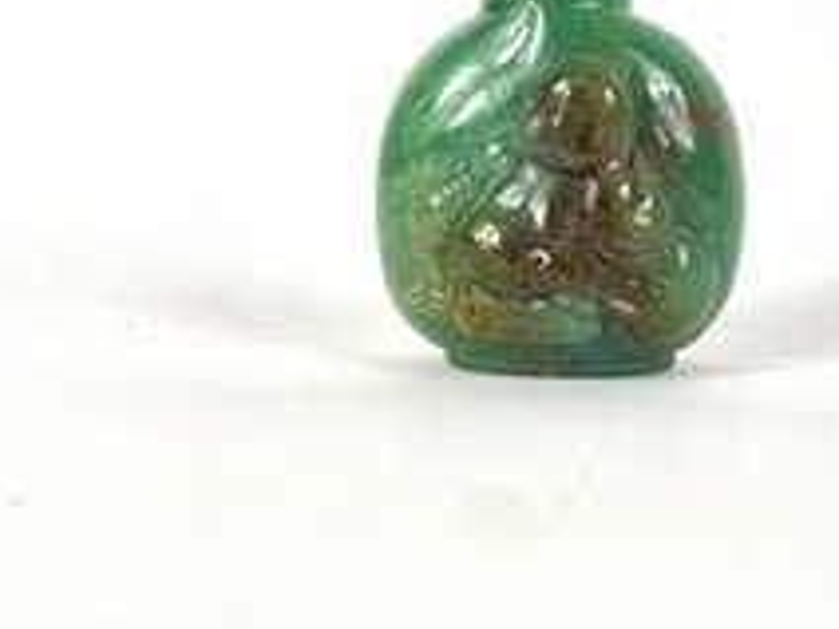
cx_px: 584
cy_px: 129
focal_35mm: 84
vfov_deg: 17.4
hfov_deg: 23.1
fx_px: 2036
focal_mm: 6
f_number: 2
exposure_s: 1/175
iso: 20
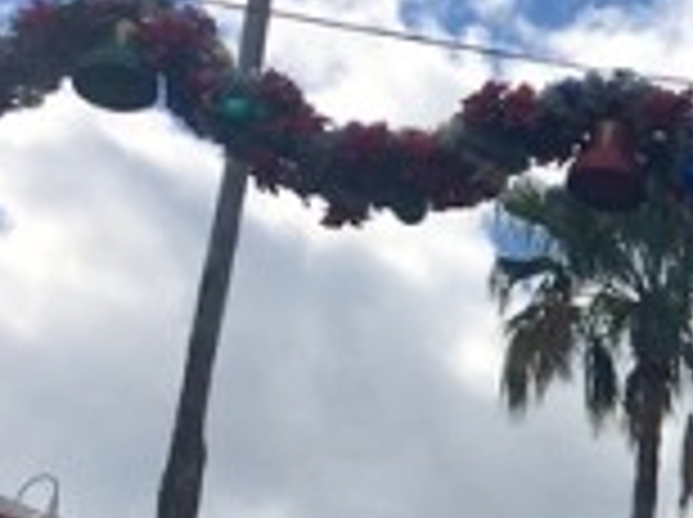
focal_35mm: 132
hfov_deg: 13.7
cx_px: 1161
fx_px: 2638
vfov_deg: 11.1
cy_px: 556
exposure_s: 1/3846
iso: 25
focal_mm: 4.15
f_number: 2.2
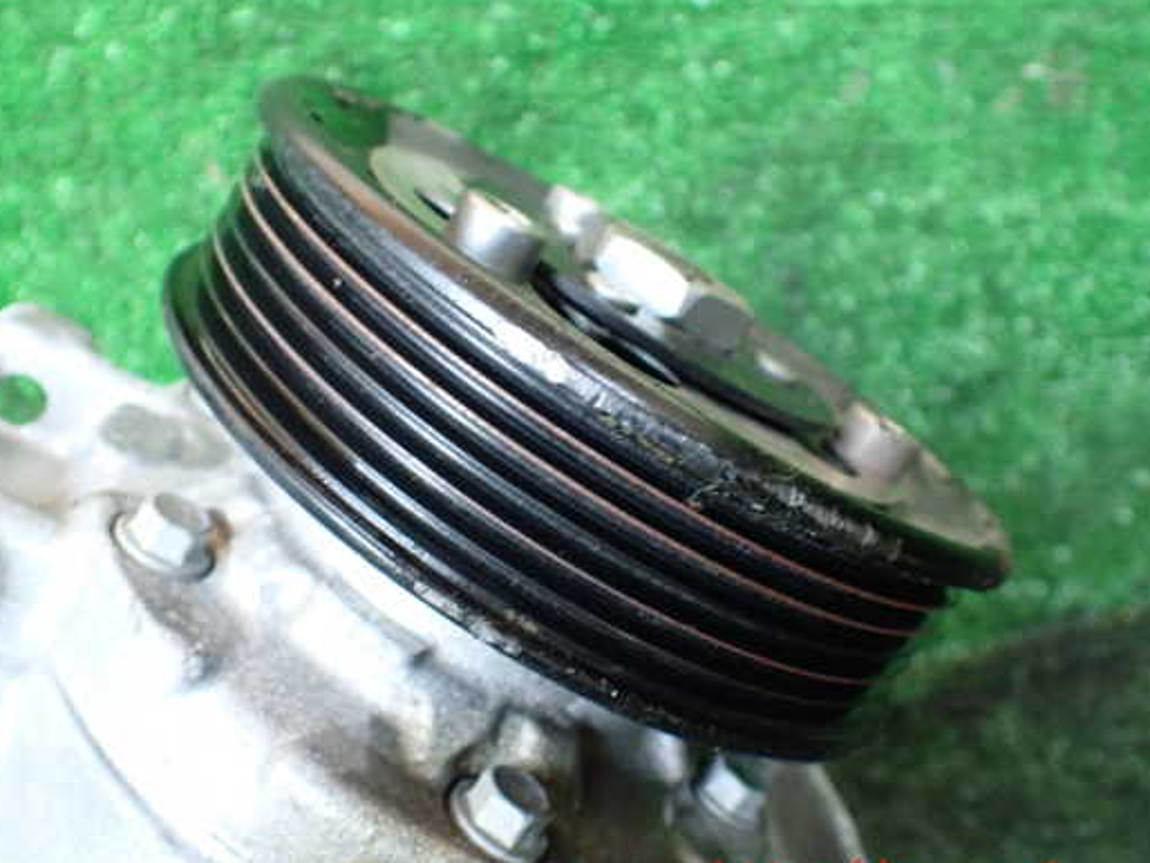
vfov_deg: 40.7
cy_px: 409
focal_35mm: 35
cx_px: 548
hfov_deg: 52.6
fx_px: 1163
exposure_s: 1/30
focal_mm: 5.4
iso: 800
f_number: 2.3
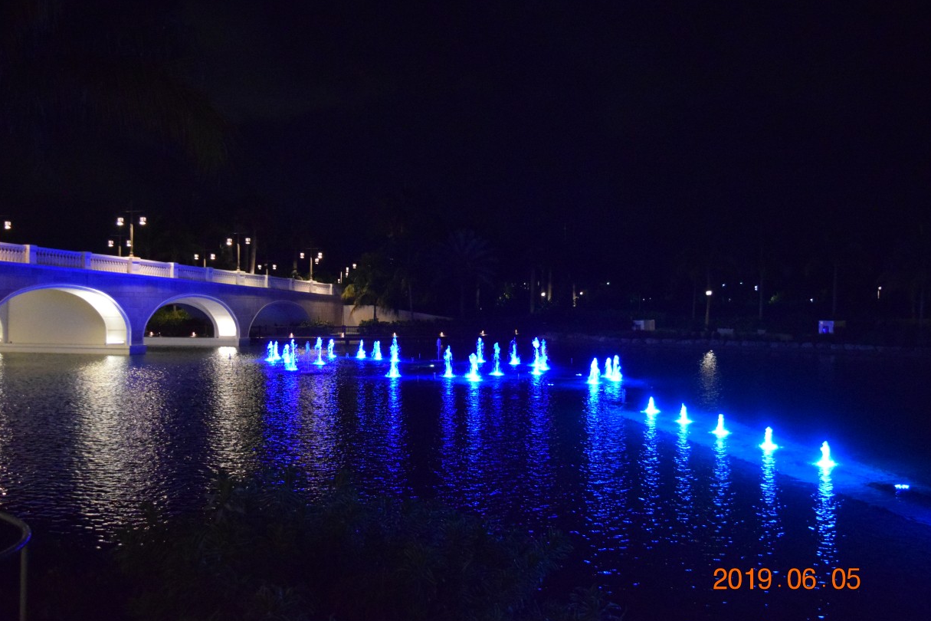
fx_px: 1034
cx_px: 441
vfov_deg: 33.4
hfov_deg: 48.4
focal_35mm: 40
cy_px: 286
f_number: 4
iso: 6400
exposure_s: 1/40
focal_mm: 24
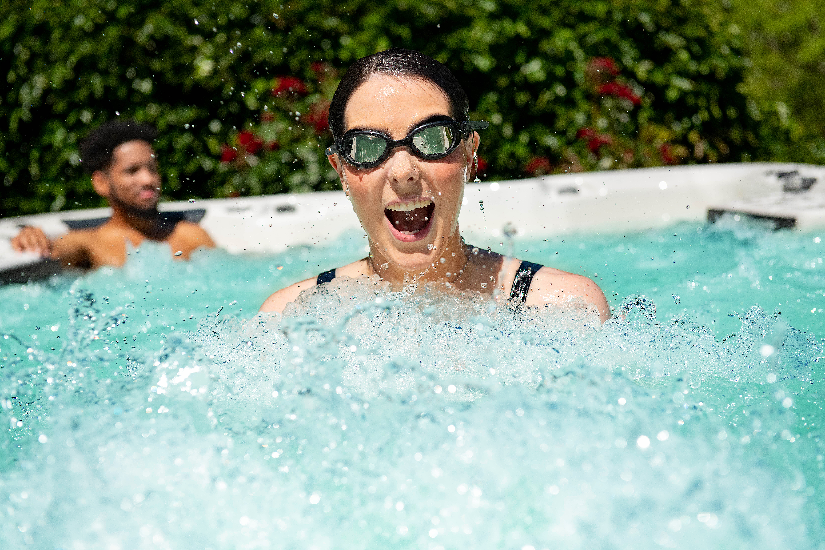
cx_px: 412
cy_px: 275
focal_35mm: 70
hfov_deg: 28.8
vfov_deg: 19.5
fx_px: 1604
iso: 640
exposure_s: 1/8000
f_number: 4.5
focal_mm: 70
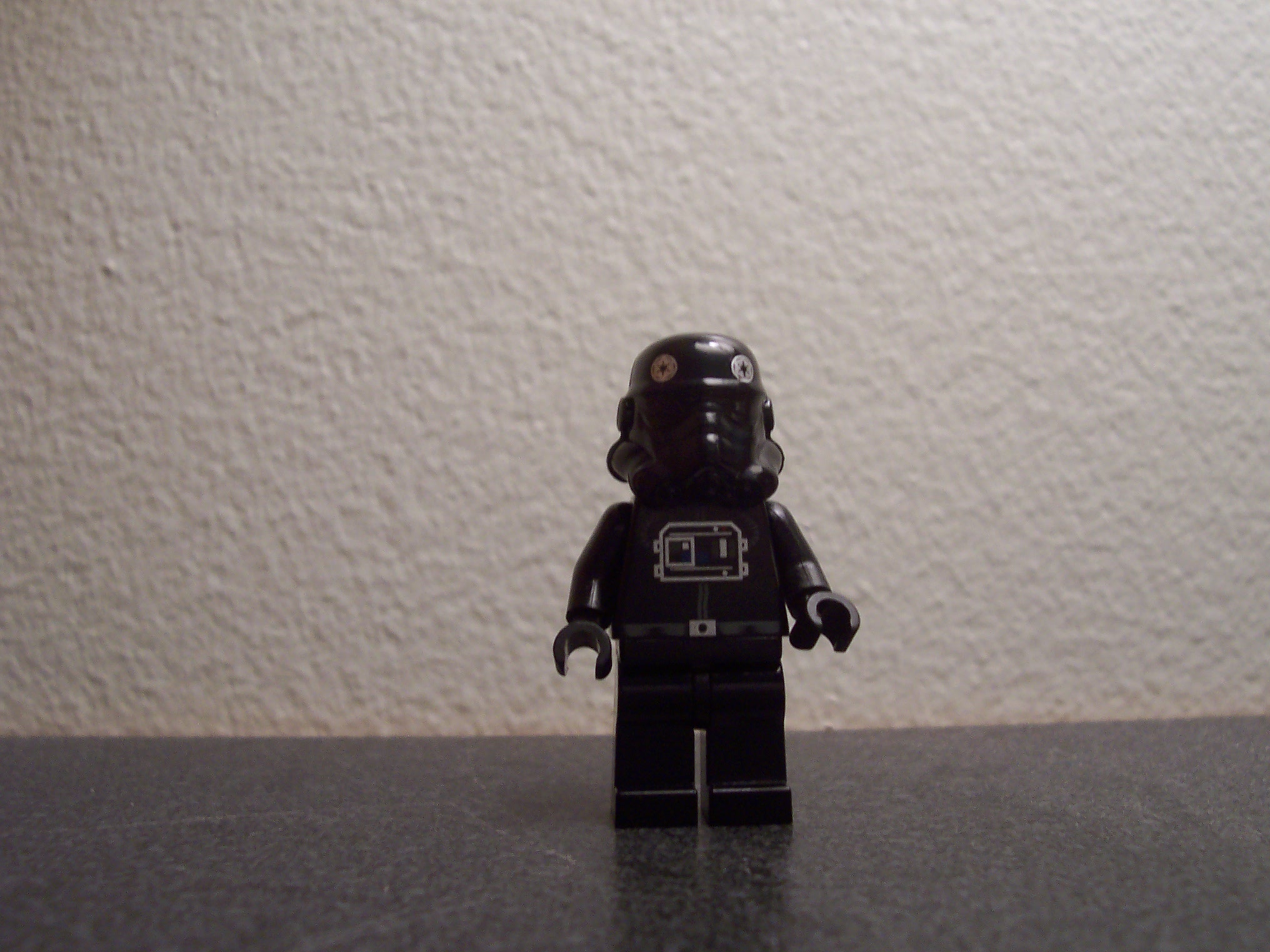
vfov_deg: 38.7
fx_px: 1357
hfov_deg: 50.1
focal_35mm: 37
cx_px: 635
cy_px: 476
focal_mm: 5.6
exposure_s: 1/30
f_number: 2.8
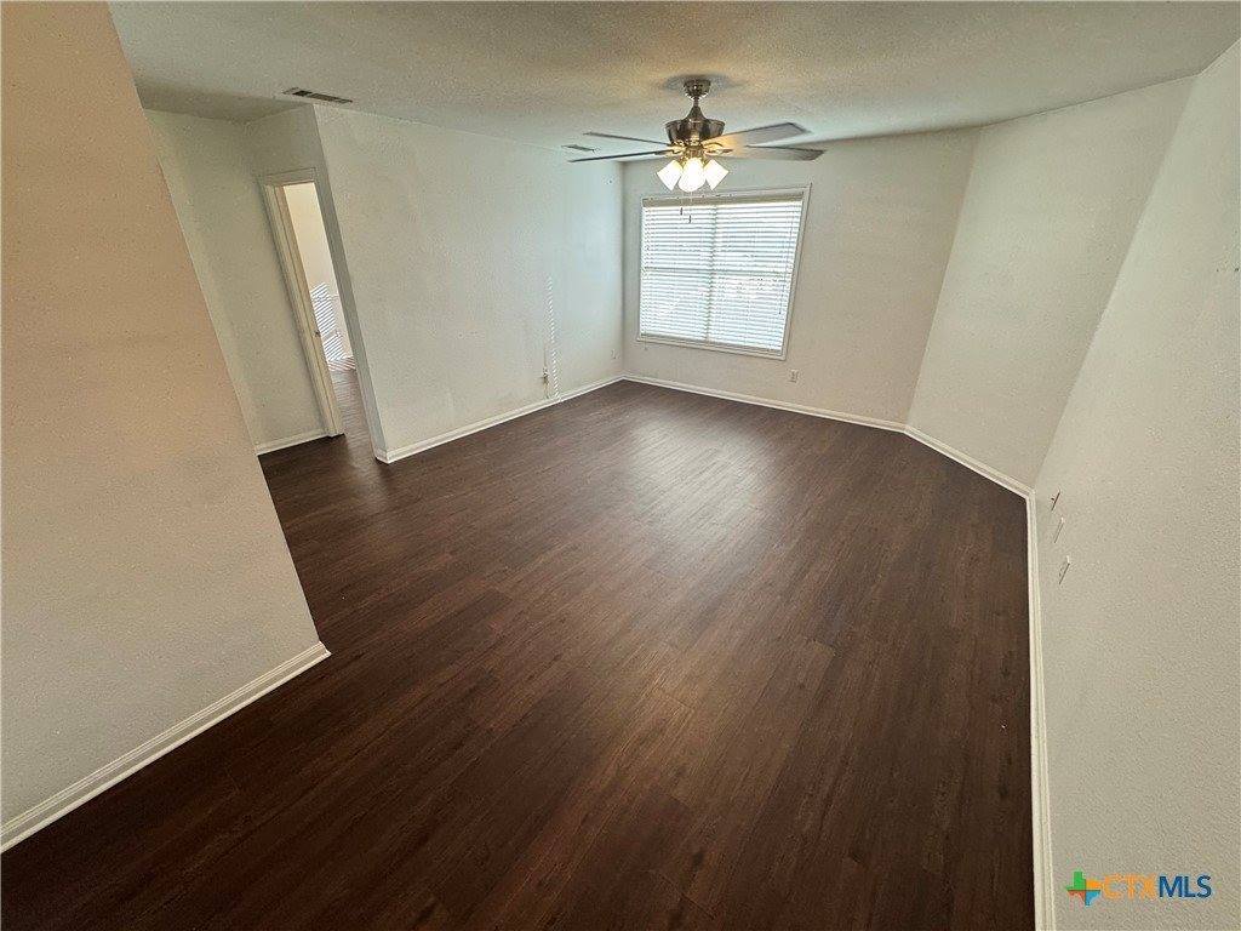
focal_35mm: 14
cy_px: 466
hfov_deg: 102.1
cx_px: 620
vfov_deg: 85.7
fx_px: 502
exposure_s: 1/60
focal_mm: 2.22
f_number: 2.2
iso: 200
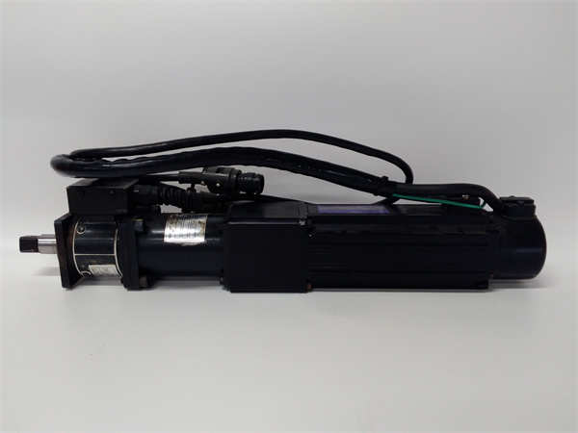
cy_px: 216
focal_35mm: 27
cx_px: 289
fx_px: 451
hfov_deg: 65.3
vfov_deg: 51.4
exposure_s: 1/33
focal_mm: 3.79
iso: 224
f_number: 2
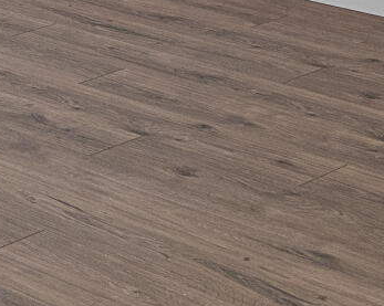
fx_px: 1476
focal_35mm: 130
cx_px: -568
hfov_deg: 11.8
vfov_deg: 10.2
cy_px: -435
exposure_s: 1/320
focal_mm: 16
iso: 400
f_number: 7.1
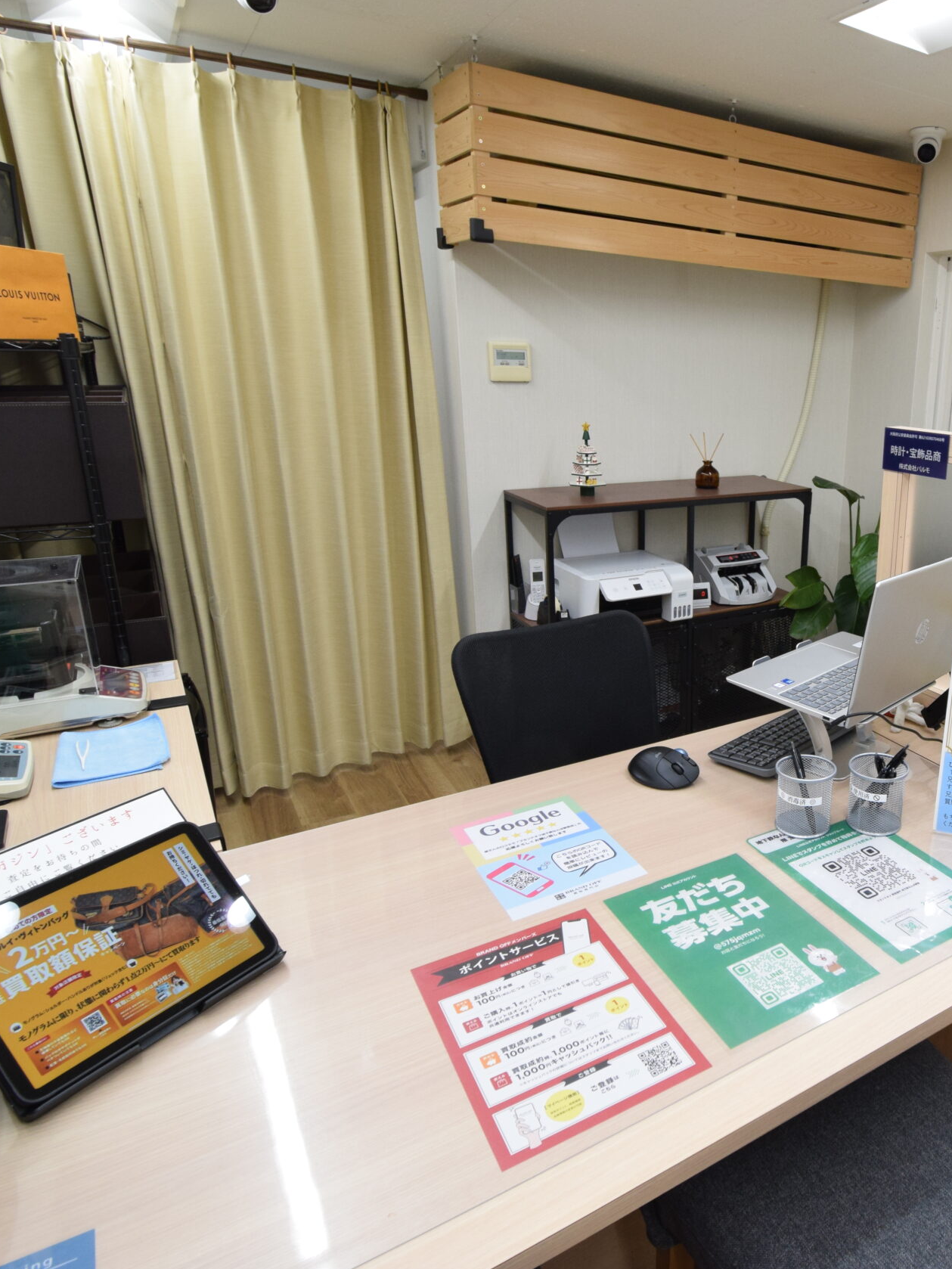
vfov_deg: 76.4
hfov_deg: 56.9
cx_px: 752
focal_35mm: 22
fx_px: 807
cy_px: 637
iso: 800
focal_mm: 10
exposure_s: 1/60
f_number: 8
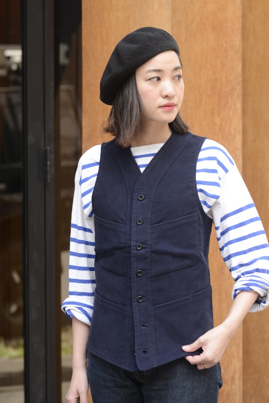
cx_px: 134
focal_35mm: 129
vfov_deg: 15.9
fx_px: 1440
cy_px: 203
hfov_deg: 10.7
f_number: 2.2
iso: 125
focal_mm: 85
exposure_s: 1/100
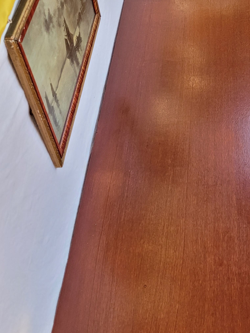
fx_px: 501
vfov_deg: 36.8
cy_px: 147
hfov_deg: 27.4
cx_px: 204
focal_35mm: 52
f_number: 1.8
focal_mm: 5.4
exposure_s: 1/100
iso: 250
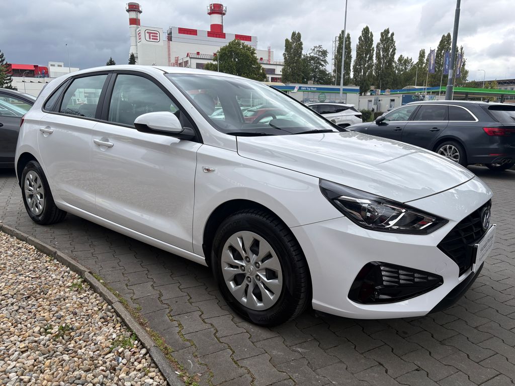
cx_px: 258
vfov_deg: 53.1
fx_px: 387
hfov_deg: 67.3
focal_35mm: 26
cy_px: 193
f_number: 1.6
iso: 50
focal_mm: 5.96
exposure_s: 1/1099
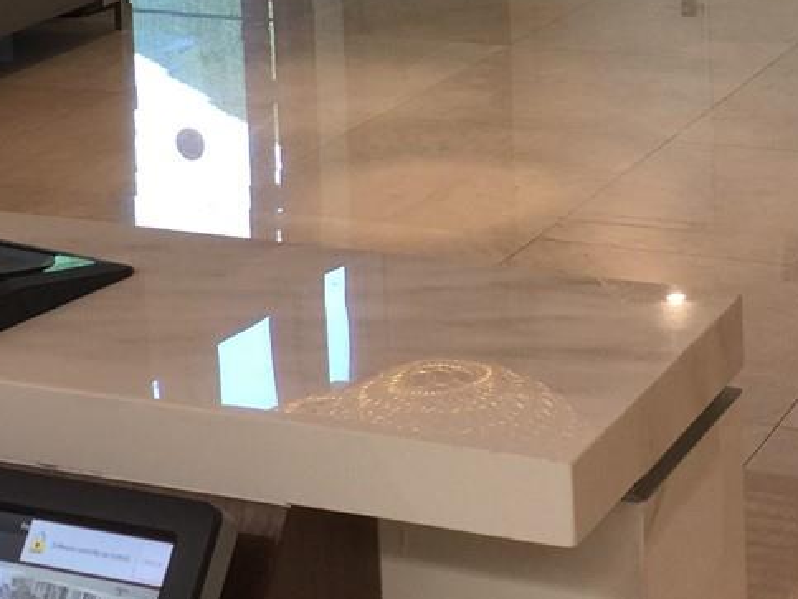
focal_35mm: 96
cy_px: -116
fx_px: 2215
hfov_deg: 20.3
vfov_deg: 14.9
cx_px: 608
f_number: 2.2
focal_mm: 4.15
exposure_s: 1/40
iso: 32
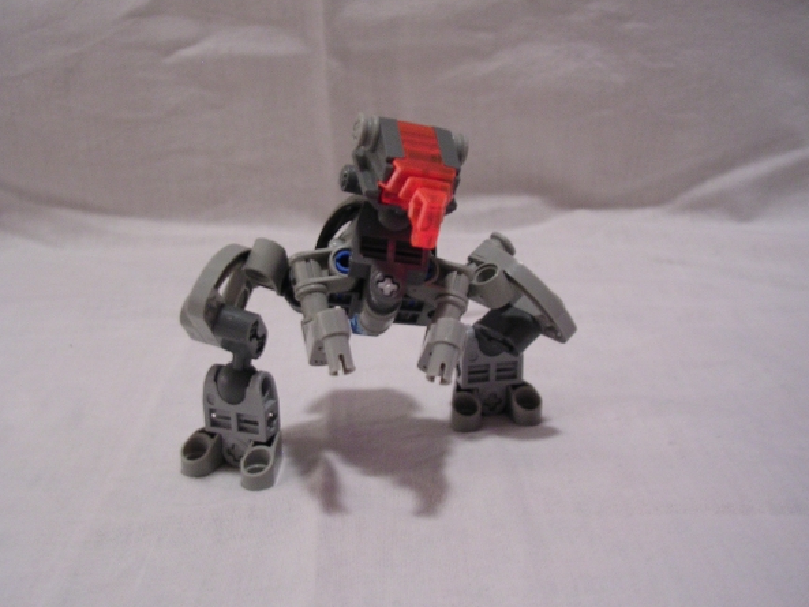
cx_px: 385
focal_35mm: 41
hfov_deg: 45.8
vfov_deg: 35.1
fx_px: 958
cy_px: 304
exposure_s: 1/3.5
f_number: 2.8
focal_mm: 5.8
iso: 231
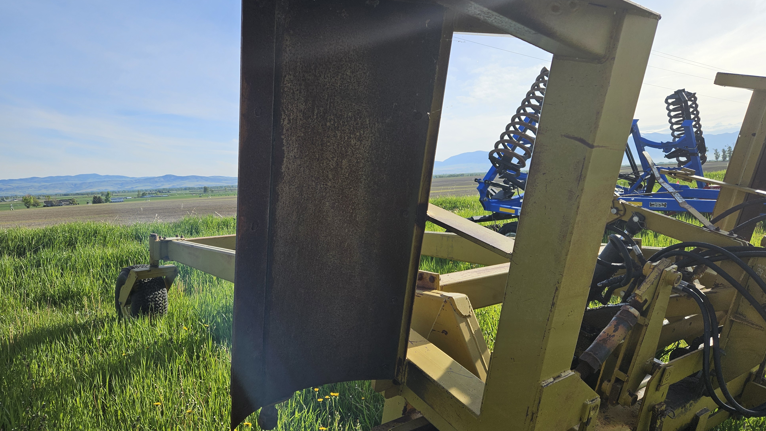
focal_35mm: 26
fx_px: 528
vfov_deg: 44.4
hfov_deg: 71.9
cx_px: 381
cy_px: 207
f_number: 1.8
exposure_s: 1/1854
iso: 25
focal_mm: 5.4
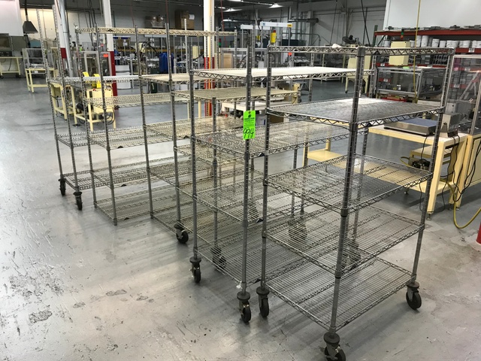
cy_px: 180
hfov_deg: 63.4
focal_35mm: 28
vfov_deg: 49.7
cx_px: 240
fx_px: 389
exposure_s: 1/40
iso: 25
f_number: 1.8
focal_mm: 3.99
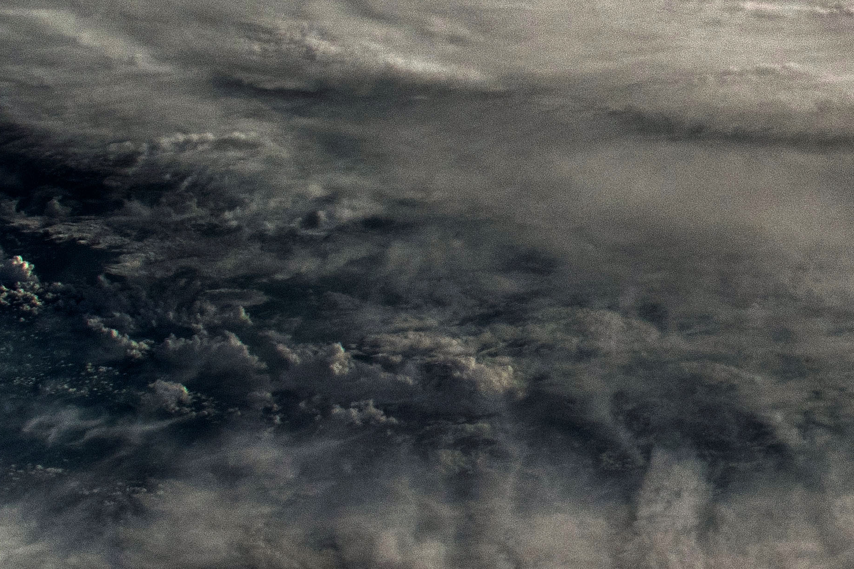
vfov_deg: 6.1
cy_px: 43
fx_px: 5314
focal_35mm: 224
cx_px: 1132
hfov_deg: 9.0
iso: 500
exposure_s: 1/5000
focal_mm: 50
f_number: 8
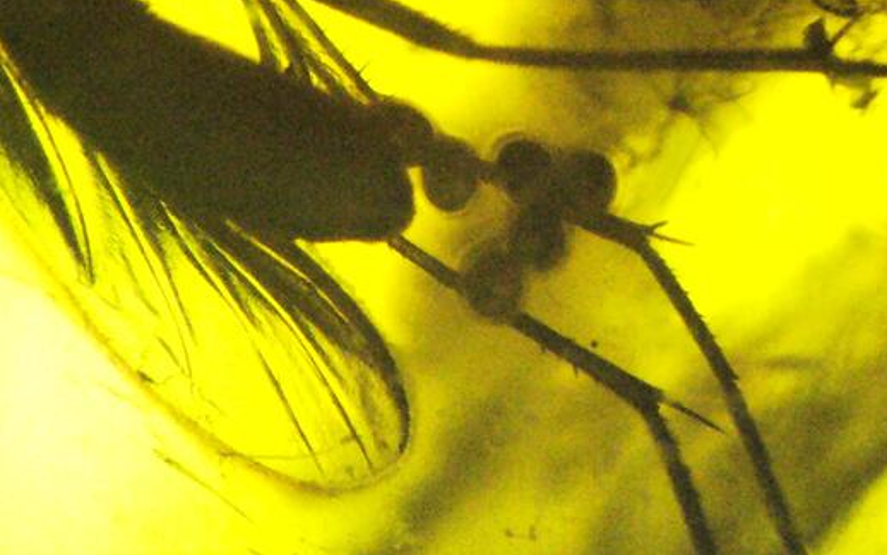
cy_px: -104
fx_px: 4328
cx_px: 303
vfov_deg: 7.3
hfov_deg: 11.7
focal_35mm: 179
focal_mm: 11.5
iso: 400
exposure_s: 1/640
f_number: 4
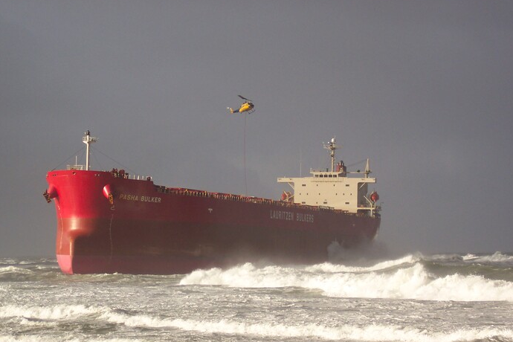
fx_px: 1696
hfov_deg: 17.2
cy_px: 167
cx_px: 254
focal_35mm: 119
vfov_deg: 11.5
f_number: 4.8
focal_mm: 24
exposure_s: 1/500
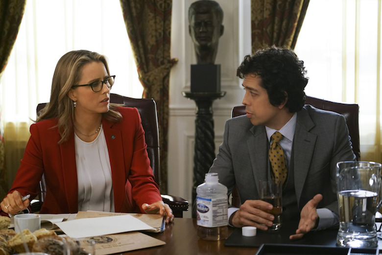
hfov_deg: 24.2
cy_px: 128
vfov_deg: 16.3
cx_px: 191
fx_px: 891
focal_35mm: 84
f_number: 4
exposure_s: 1/60
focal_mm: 84
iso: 1600
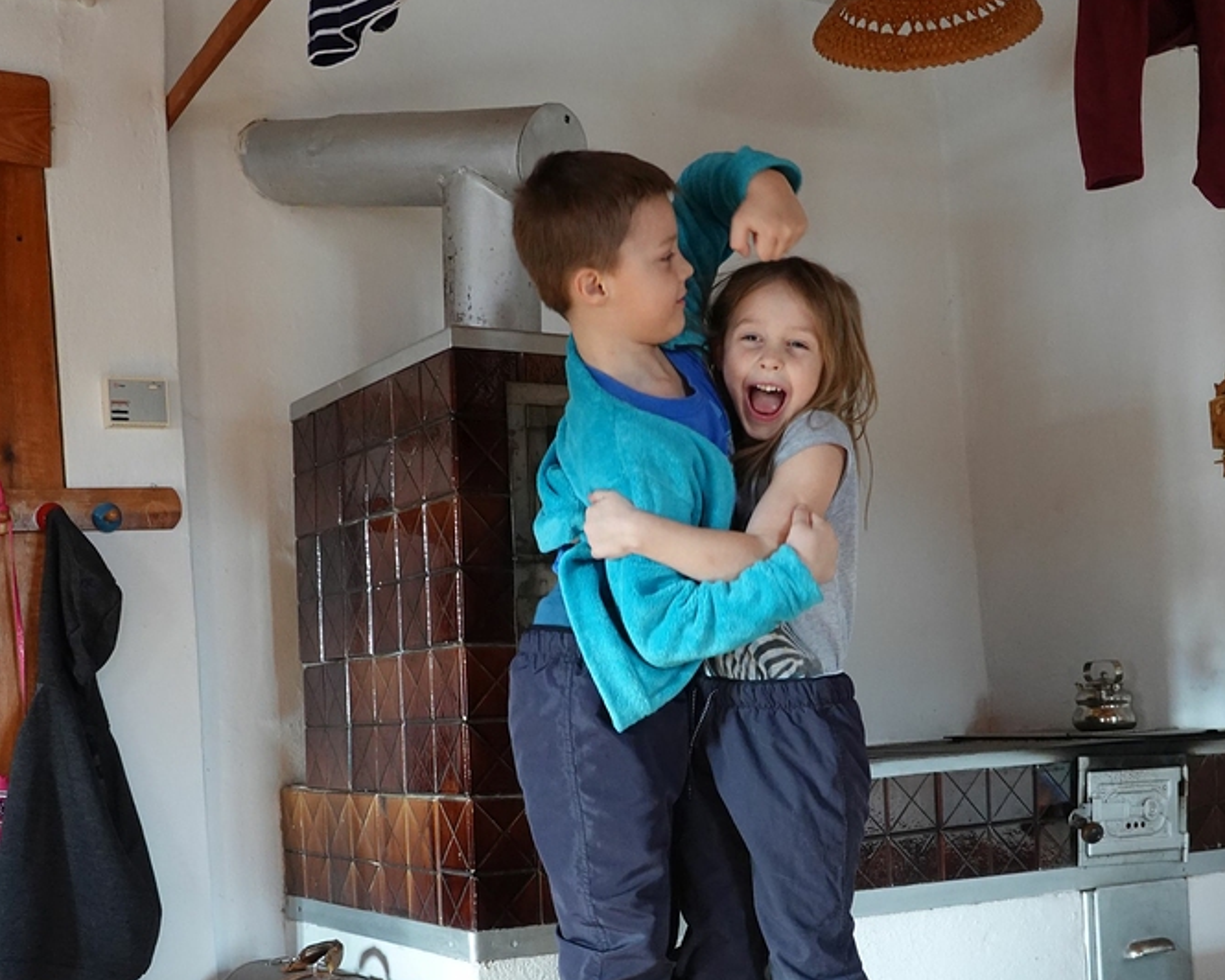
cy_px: 706
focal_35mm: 48
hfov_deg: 38.8
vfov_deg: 31.0
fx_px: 1740
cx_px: 612
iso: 1250
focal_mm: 12.51
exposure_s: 1/40
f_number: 3.5
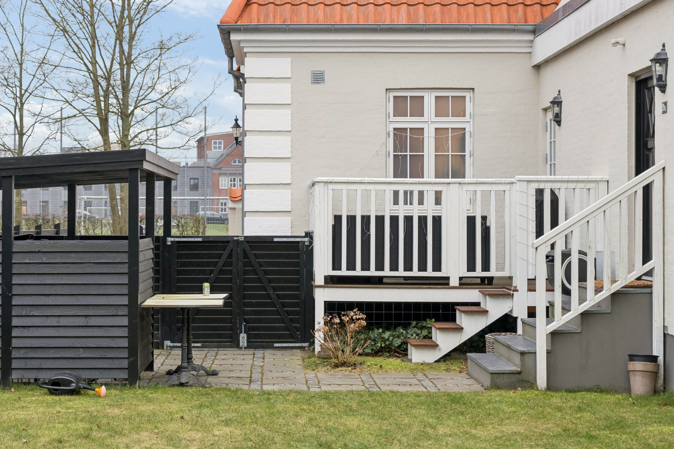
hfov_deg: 28.0
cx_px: 282
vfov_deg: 18.9
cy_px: 211
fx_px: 1348
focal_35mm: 72
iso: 800
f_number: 4
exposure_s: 1/200
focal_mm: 46
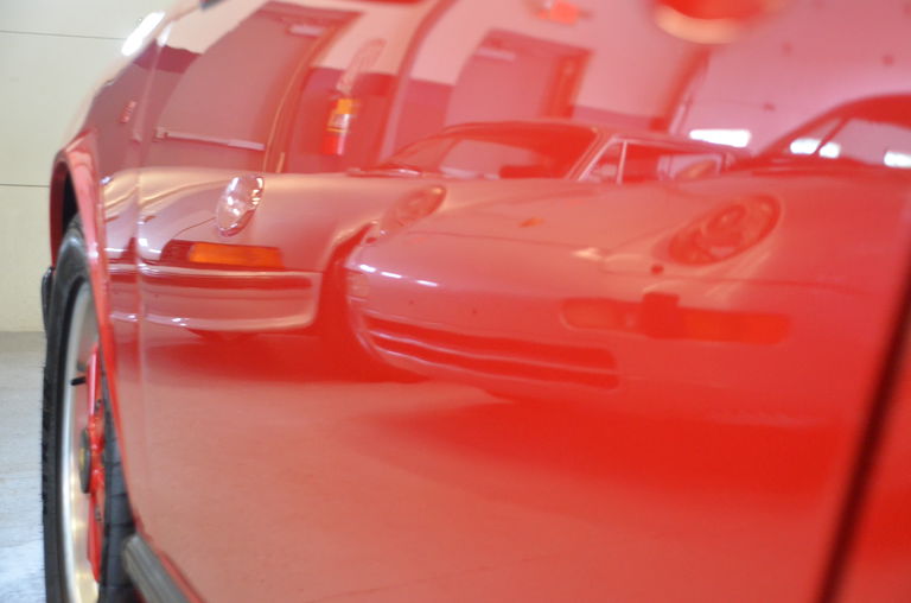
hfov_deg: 33.5
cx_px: 456
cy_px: 302
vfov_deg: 22.5
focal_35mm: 60
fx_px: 1515
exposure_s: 1/25
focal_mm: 40
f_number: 4.5
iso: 3200
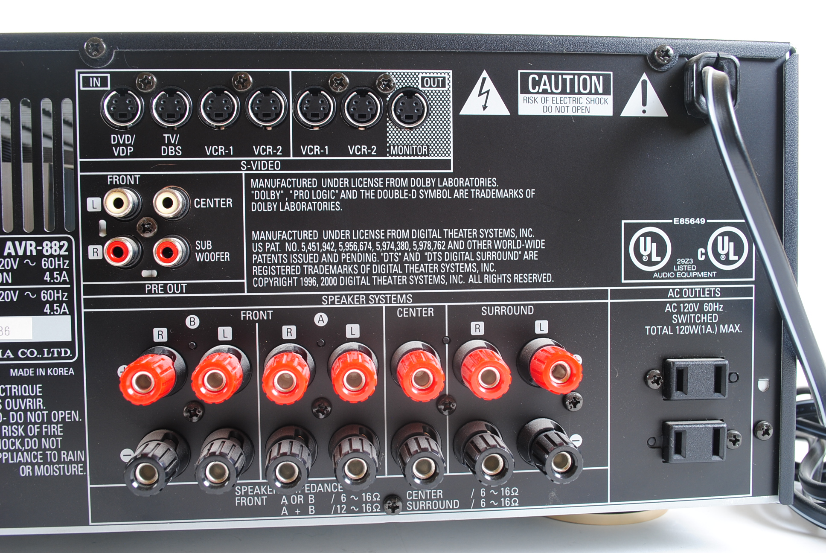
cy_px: 276
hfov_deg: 53.1
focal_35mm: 36
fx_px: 827
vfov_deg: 37.0
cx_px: 413
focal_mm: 24
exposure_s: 1/125
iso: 100
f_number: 7.1
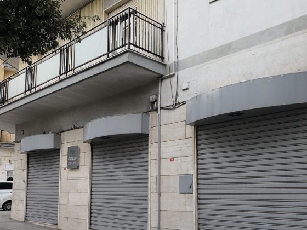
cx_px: 160
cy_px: 152
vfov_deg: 38.3
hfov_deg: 50.1
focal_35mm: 37
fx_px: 328
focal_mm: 3.95
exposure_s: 1/407
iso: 50
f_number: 1.6
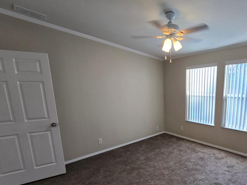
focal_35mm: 19
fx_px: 136
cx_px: 166
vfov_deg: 67.9
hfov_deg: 81.6
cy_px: 112
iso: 64
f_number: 2.2
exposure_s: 1/60
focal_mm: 2.2
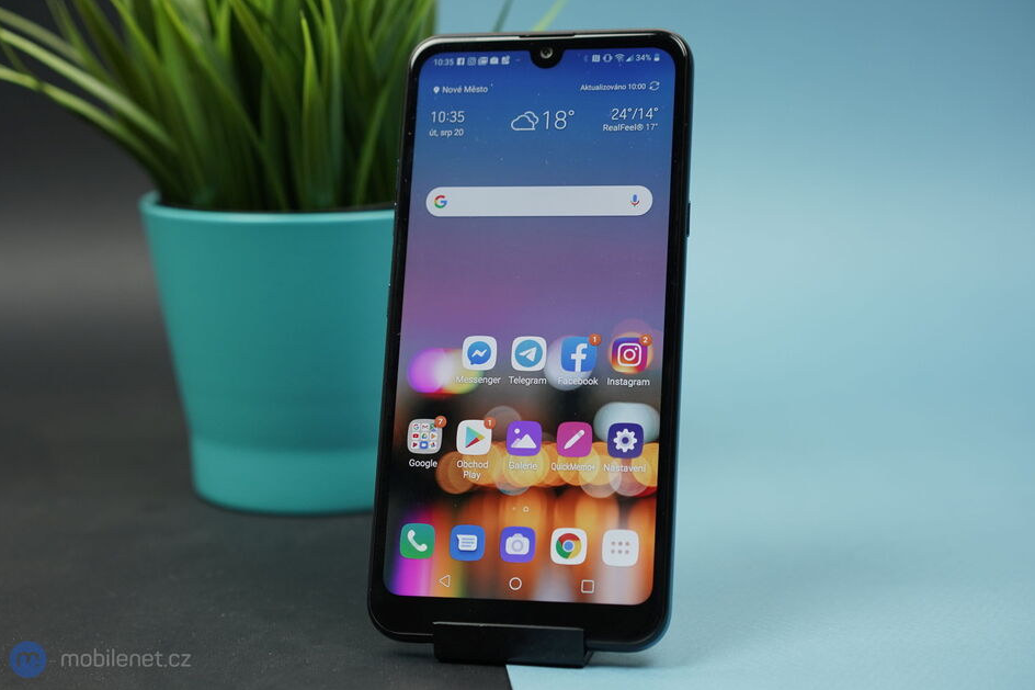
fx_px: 1610
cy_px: 341
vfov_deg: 24.2
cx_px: 522
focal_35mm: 56
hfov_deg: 35.6
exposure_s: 1/160
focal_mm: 55
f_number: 4
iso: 500
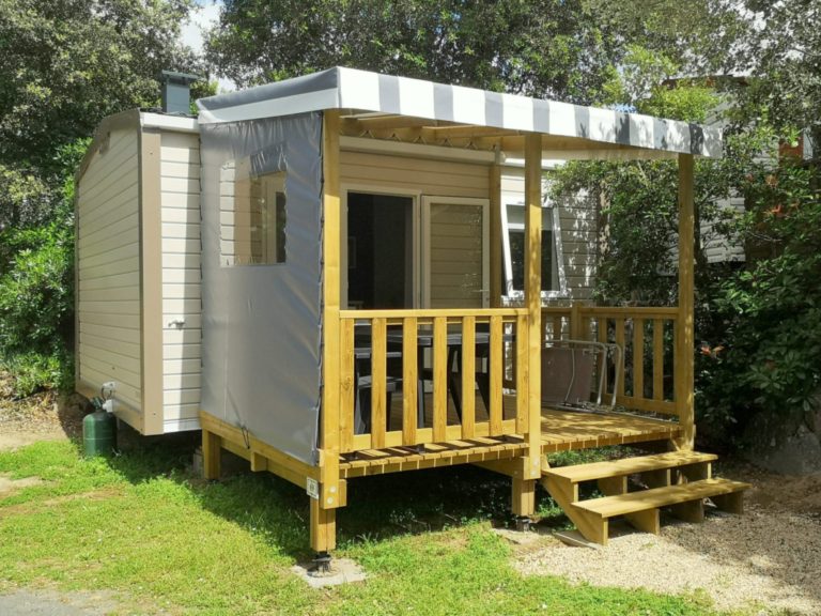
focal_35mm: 33
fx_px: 783
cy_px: 308
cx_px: 410
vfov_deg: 42.9
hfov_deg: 55.4
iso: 50
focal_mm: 5.58
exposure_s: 1/2132
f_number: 1.8
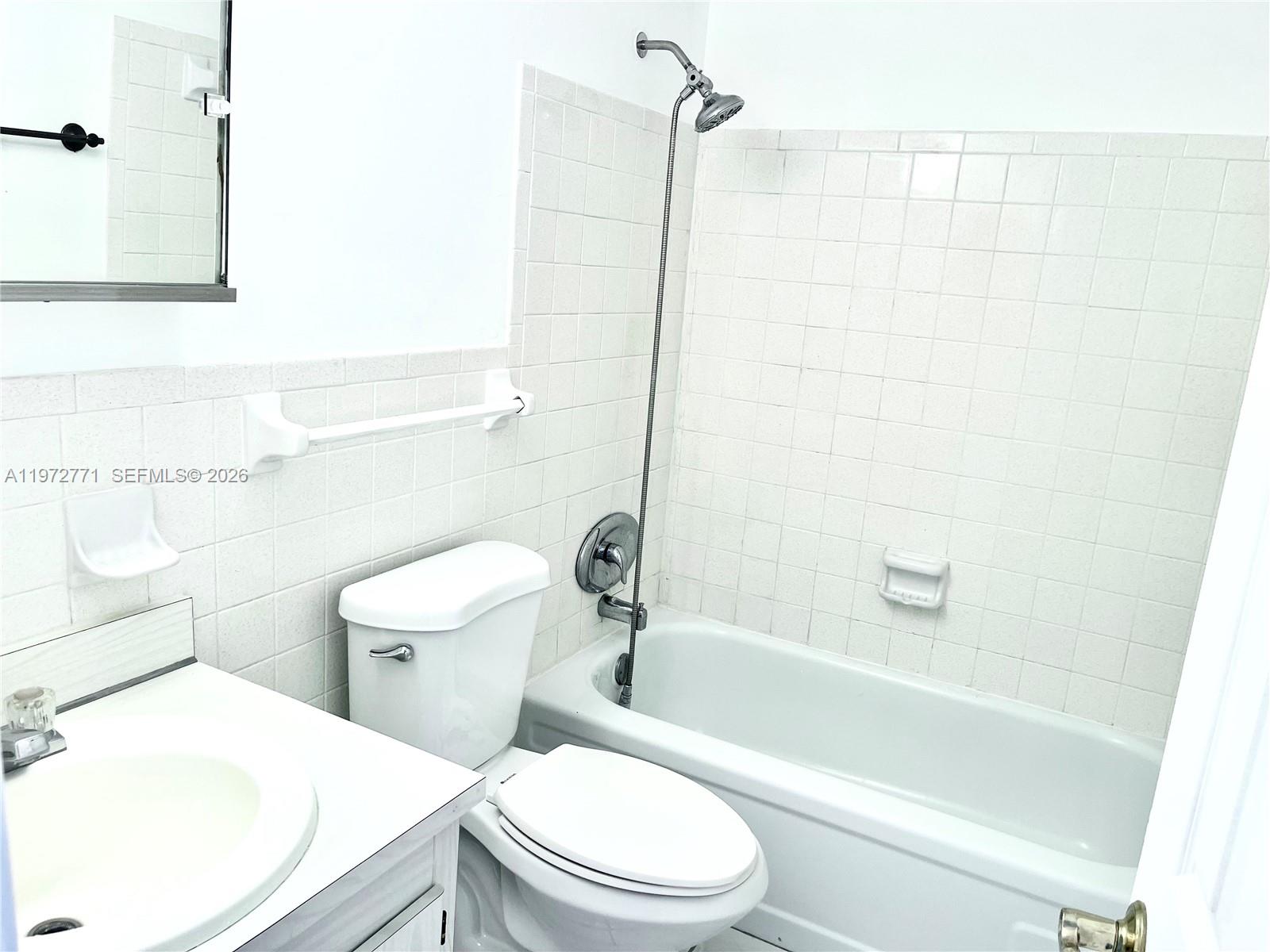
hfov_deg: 67.3
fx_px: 954
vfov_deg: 53.1
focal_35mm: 26
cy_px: 476
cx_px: 635
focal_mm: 5.1
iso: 64
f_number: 1.6
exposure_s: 1/60
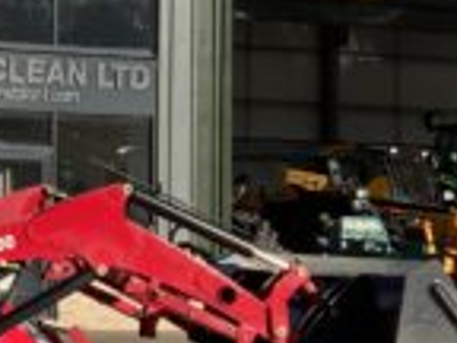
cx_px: -301
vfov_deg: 11.5
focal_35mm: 129
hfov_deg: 14.0
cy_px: 76
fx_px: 1703
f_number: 1.8
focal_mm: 3
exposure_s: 1/1984
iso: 16
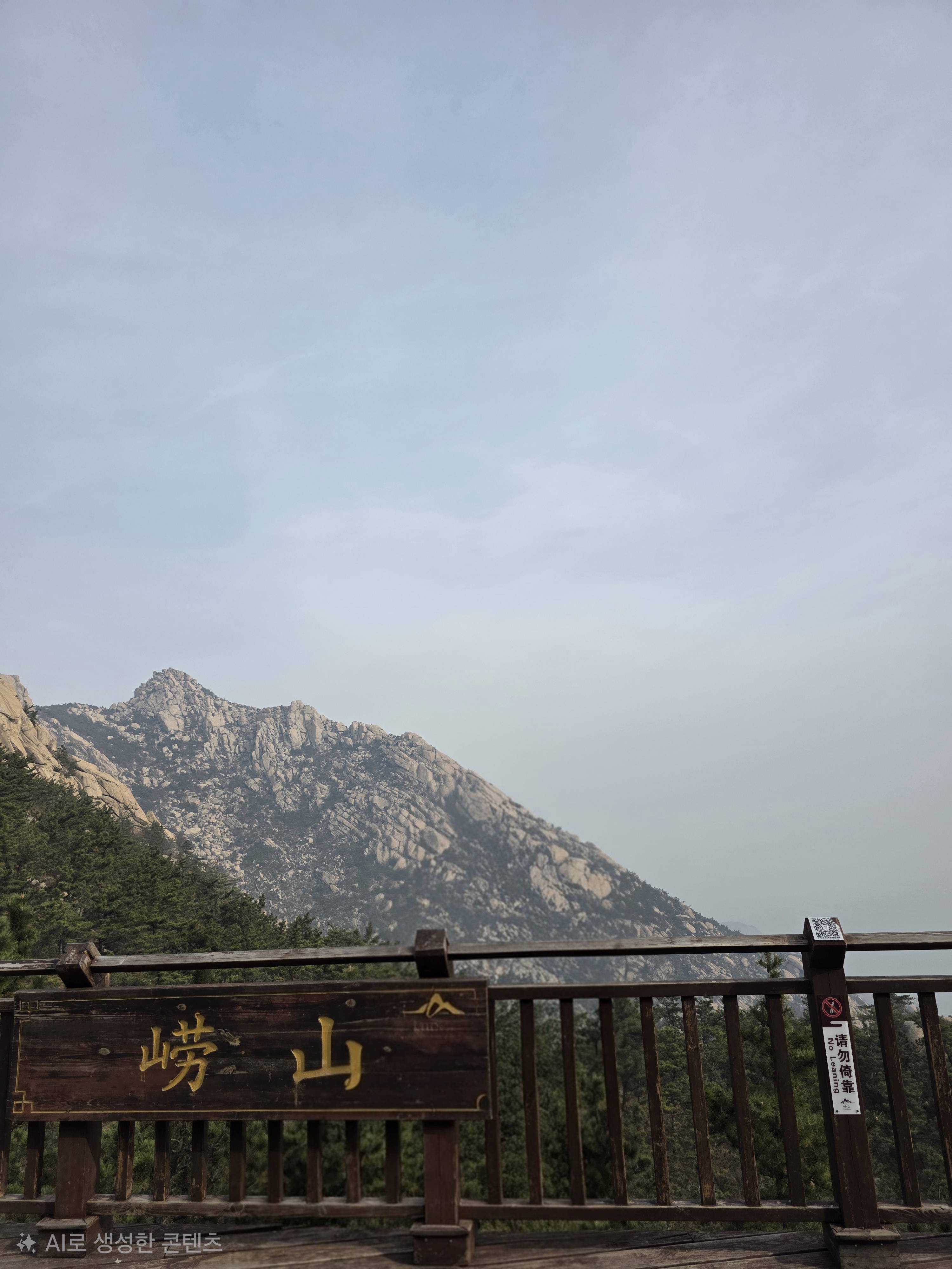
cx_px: 476
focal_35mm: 23
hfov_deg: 58.9
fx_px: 843
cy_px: 634
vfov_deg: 73.9
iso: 80
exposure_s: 1/10000
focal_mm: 6.3
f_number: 1.7
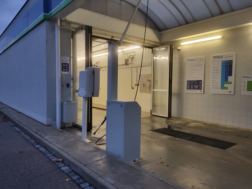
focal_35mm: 26
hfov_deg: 67.3
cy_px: 94
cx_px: 126
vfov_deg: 53.1
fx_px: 189
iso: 250
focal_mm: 5.4
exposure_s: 1/100
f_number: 1.8
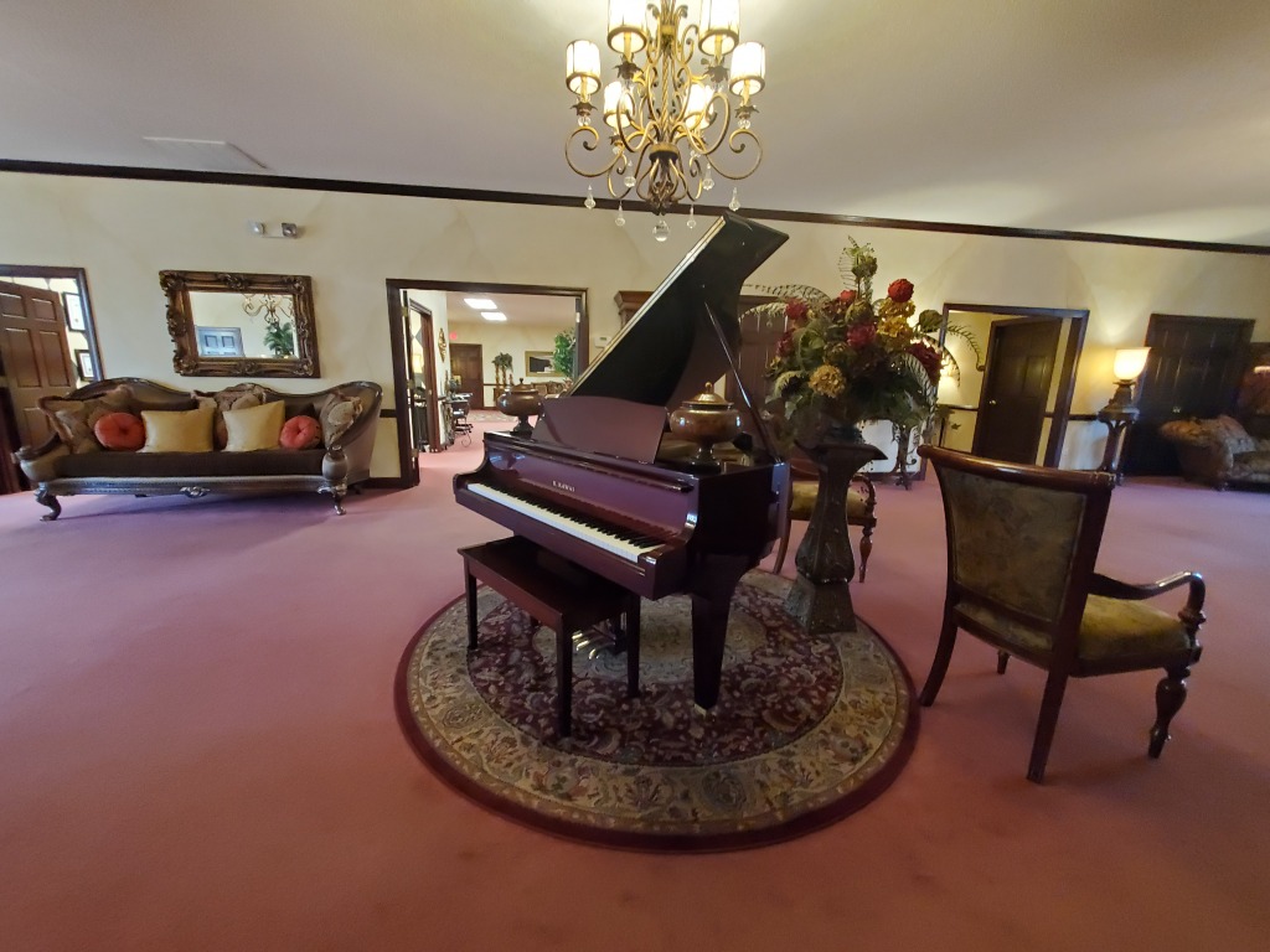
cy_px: 476
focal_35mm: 13
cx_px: 635
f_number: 2.2
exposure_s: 1/19
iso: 800
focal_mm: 1.8
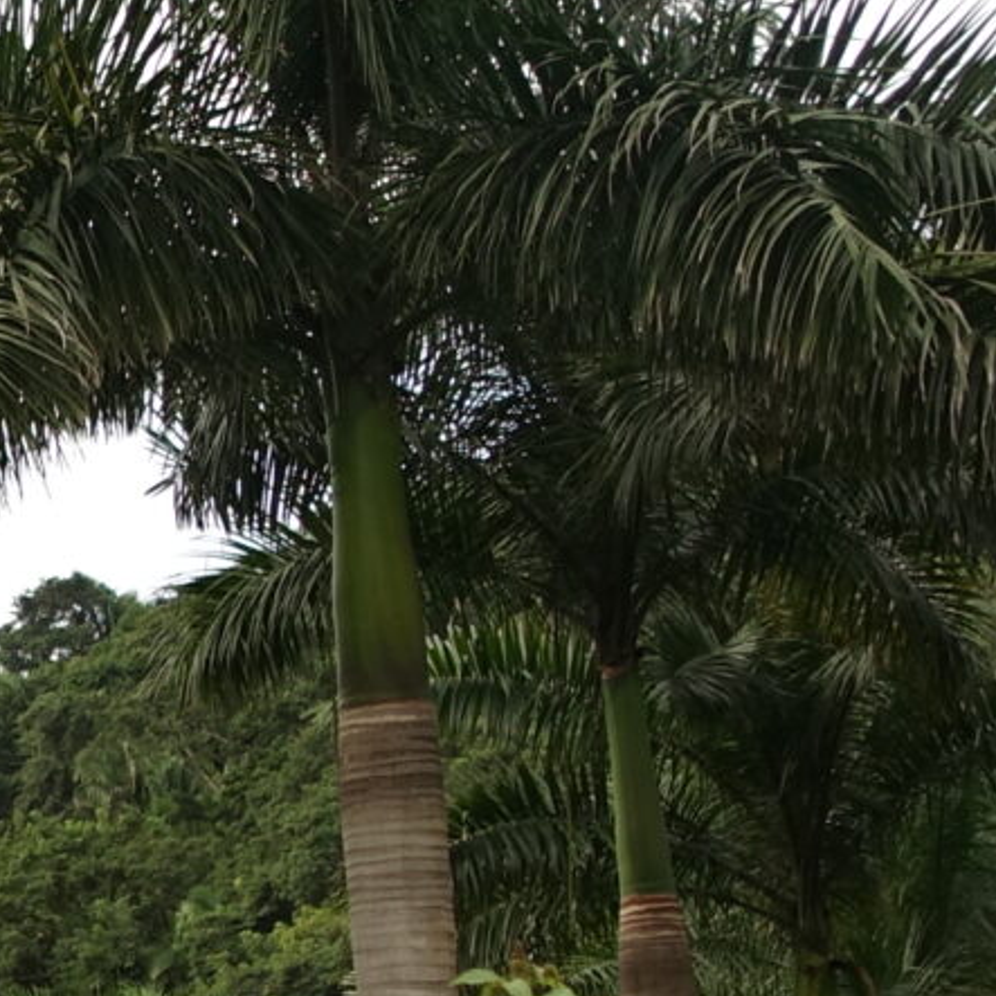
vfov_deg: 14.6
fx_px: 3841
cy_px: 979
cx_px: -1124
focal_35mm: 118
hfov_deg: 12.6
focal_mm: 8.8
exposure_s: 1/125
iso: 80
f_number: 1.8
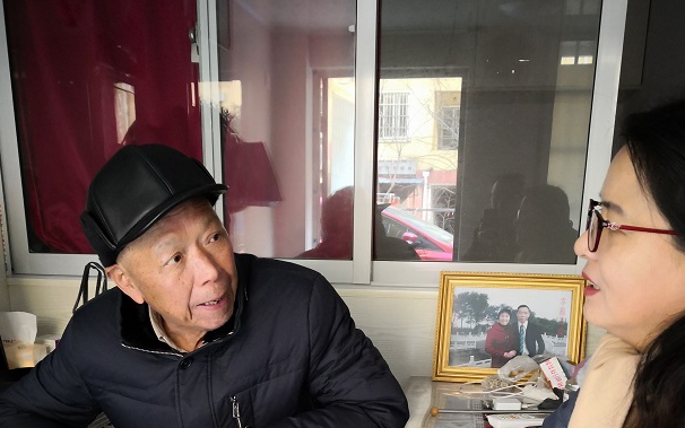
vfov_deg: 30.0
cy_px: 449
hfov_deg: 50.4
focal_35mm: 39
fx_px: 728
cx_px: 345
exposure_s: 1/33.3
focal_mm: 3.95
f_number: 1.6
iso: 250
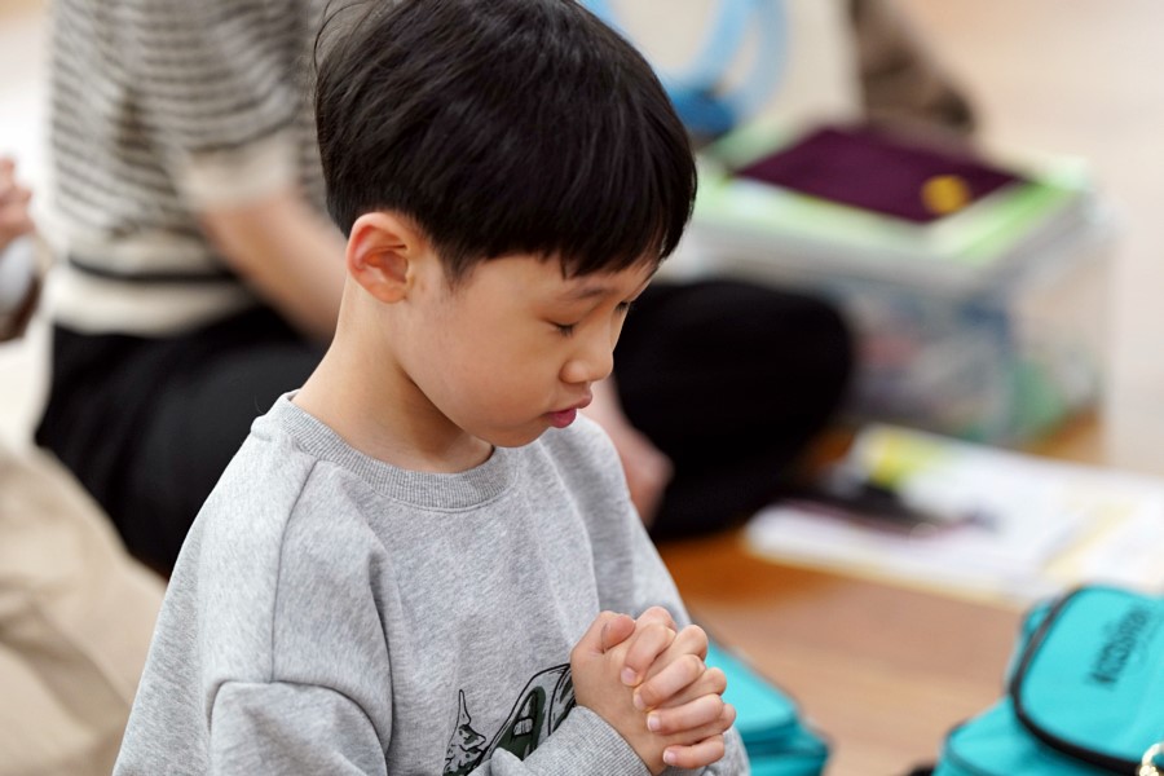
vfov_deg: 8.4
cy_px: 388
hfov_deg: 12.5
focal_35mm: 164
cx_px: 582
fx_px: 5302
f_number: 3.2
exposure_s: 1/200
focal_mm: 164
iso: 1600
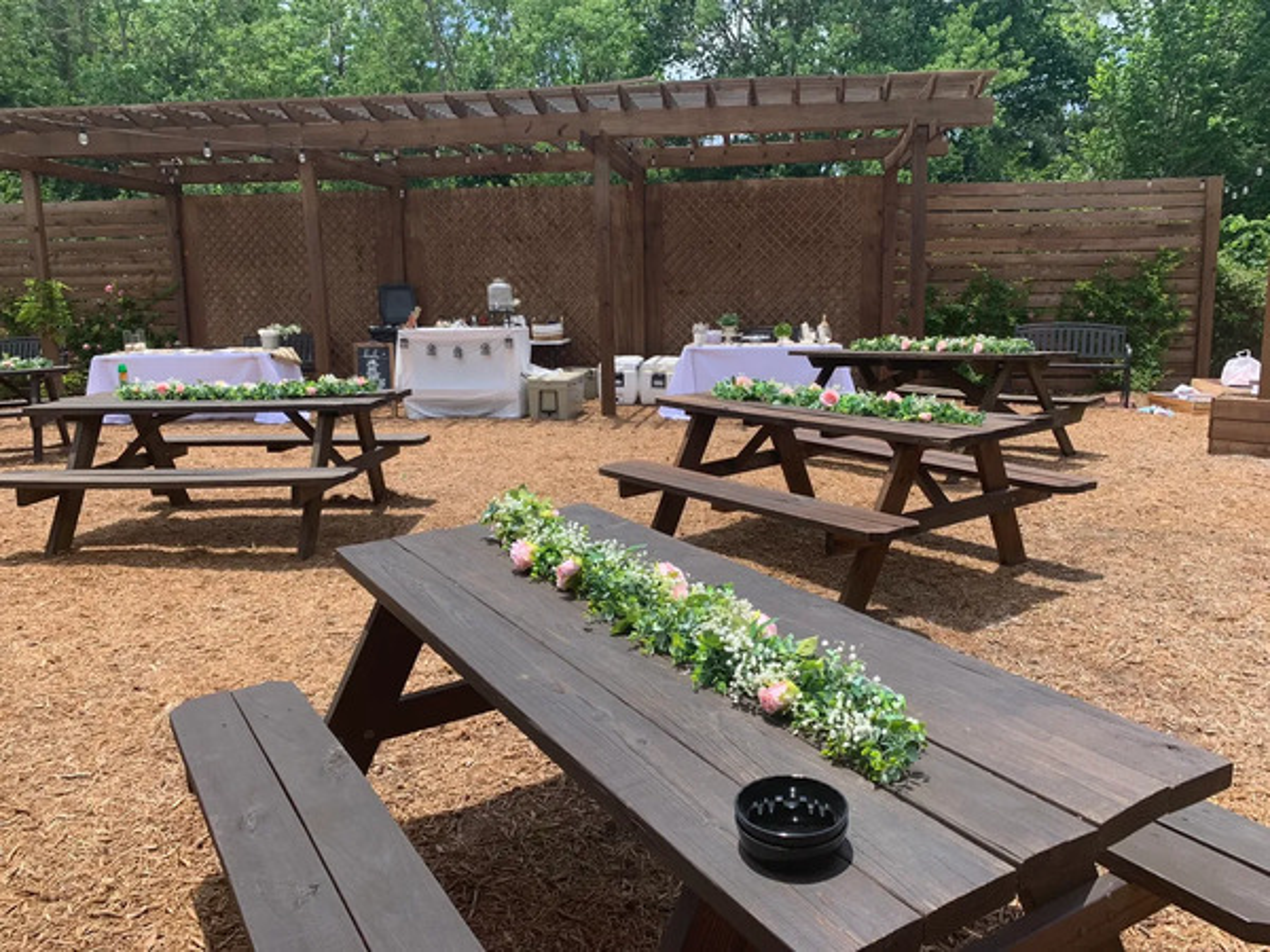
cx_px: 635
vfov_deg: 53.1
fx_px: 954
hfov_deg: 67.3
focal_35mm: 26
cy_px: 476
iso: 25
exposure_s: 1/1350
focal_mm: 4.25
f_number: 1.8
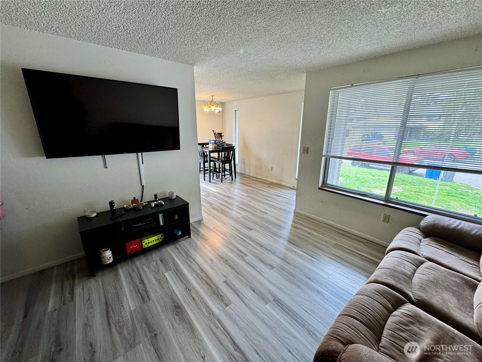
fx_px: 195
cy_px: 181
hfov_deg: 102.1
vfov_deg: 85.7
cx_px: 241
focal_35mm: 14
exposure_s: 1/120
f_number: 2.2
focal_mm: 2.22
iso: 160
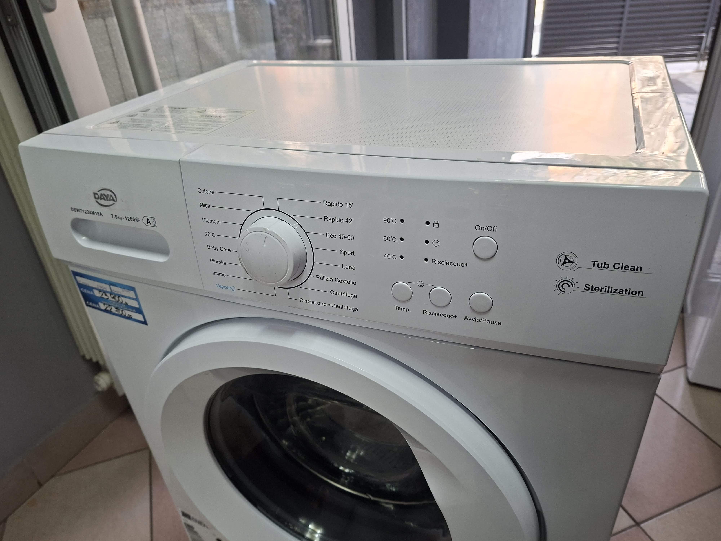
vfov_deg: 58.9
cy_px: 270
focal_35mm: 23
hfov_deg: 73.9
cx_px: 360
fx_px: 479
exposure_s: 1/100
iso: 160
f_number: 1.8
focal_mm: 5.54
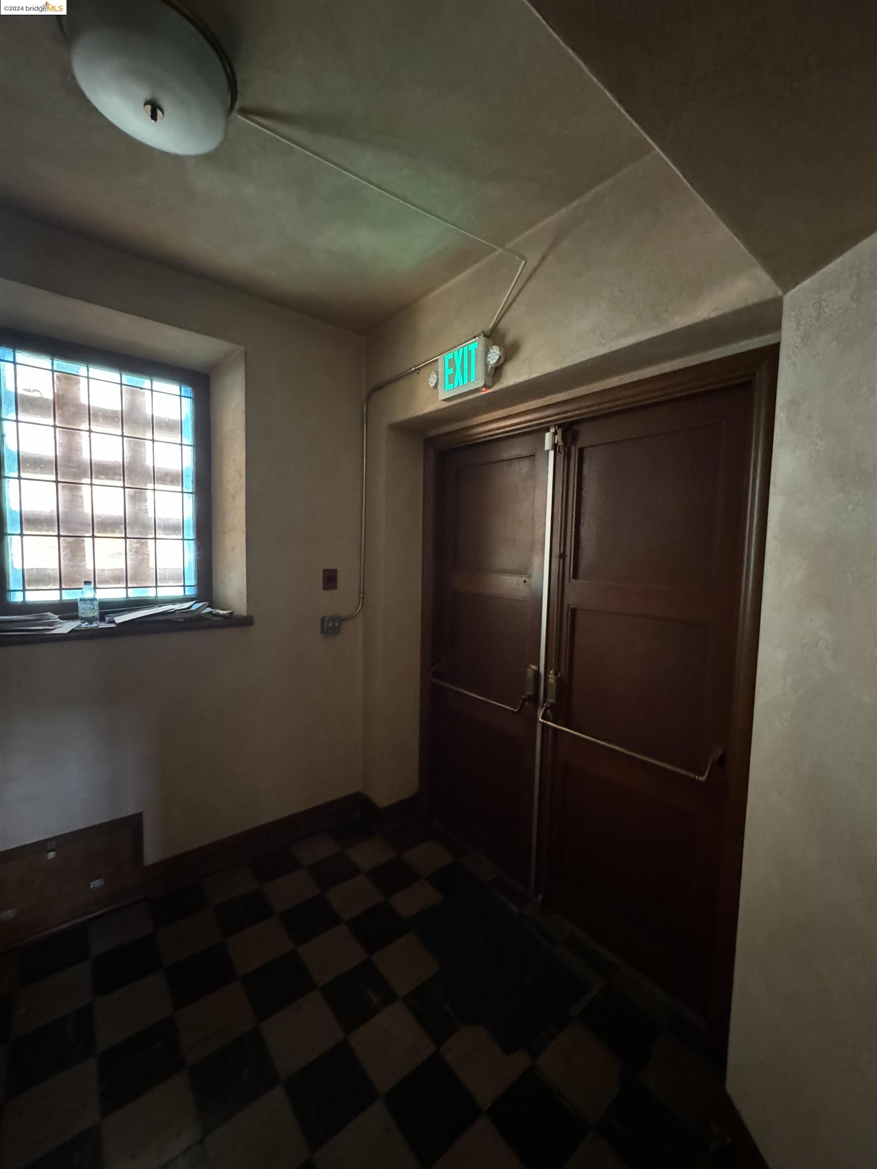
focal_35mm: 14
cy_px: 584
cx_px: 438
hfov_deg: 85.7
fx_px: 473
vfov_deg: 102.1
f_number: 2.2
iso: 2000
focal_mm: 2.22
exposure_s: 1/30
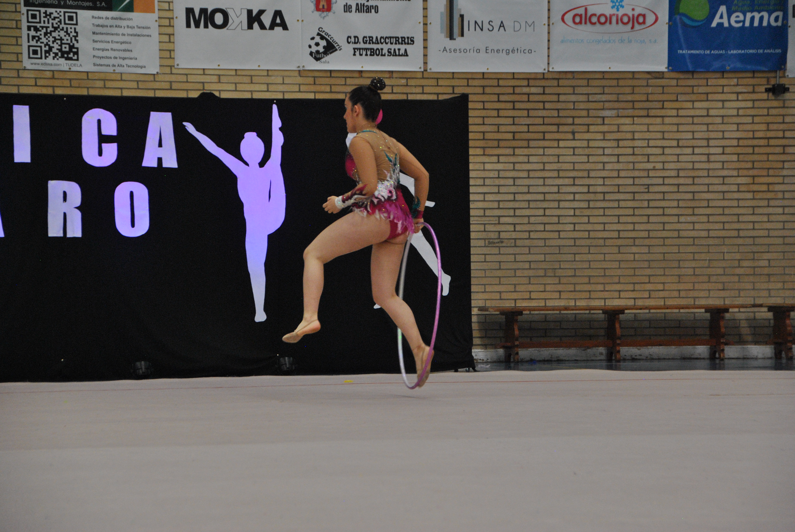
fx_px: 2852
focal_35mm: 129
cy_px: 266
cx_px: 398
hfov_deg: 15.9
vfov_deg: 10.7
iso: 800
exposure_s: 1/200
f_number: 5.3
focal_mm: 86
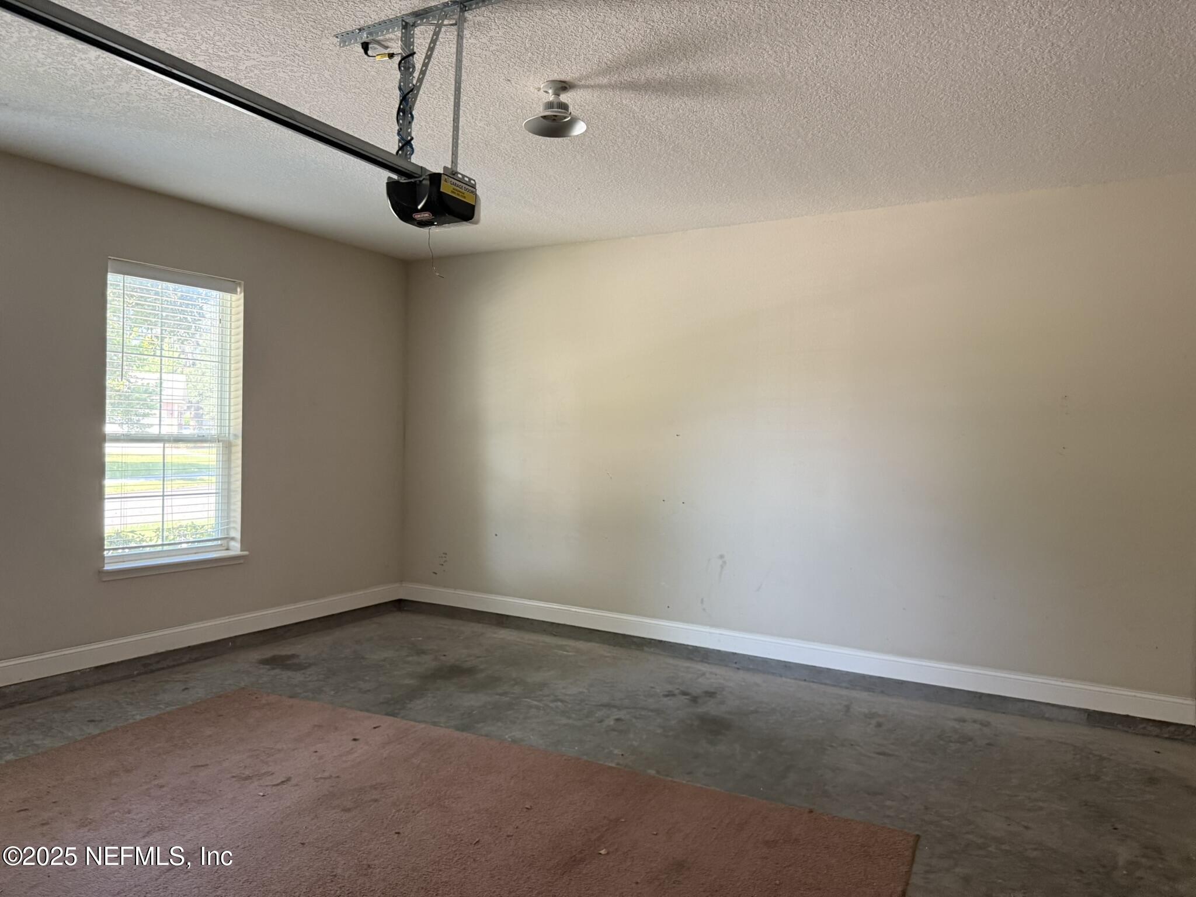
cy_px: 448
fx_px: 829
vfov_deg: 56.8
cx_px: 598
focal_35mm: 24
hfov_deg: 71.6
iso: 400
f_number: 1.78
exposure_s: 1/60
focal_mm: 6.76
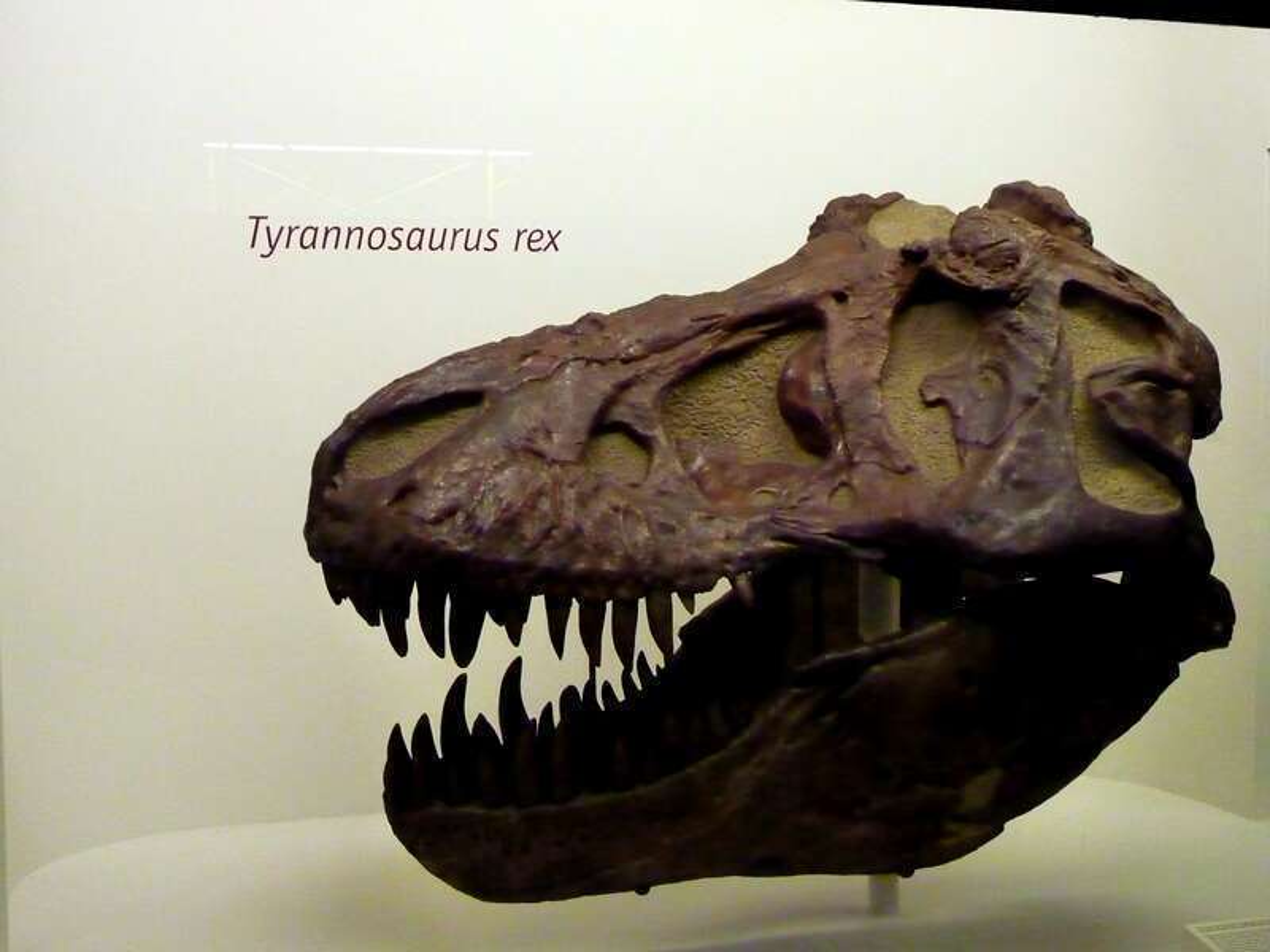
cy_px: 476
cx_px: 635
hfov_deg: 39.7
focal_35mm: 48
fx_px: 1761
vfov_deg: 30.3
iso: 1600
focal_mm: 7.9
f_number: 3.8
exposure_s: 1/60
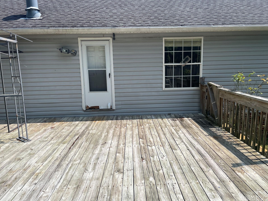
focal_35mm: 28
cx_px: 137
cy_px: 97
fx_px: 217
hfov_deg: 63.4
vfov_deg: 49.7
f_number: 1.6
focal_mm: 4.2
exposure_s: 1/4000
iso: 32
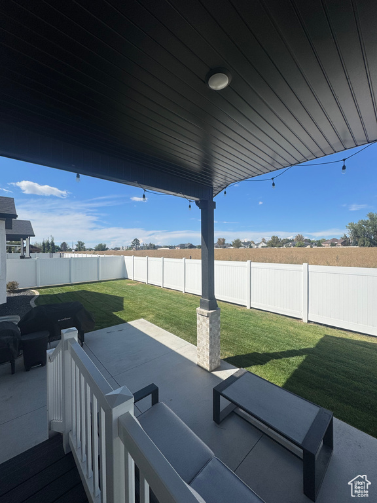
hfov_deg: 85.7
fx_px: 203
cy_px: 252
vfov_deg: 102.1
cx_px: 188
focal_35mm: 14
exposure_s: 1/3390
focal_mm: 2.22
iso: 50
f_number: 2.2
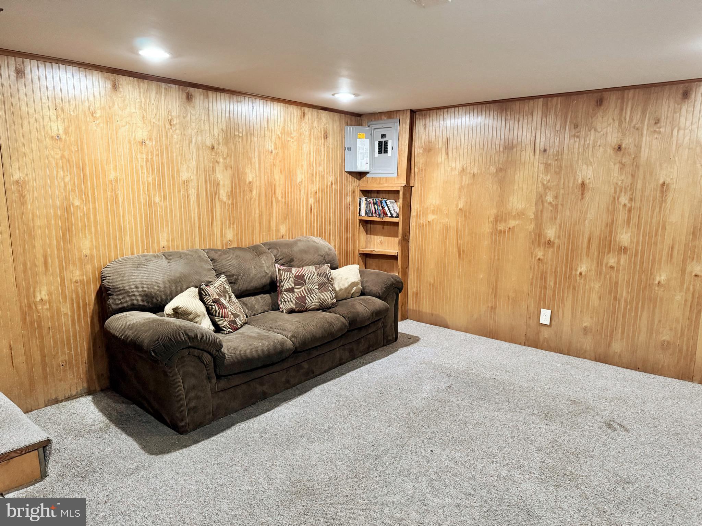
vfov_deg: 56.8
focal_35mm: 24
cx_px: 351
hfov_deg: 71.6
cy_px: 263
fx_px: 487
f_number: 1.78
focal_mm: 6.76
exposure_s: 1/40
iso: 800
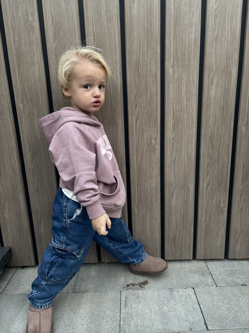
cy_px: 166
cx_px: 124
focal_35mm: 26
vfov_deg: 67.3
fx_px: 249
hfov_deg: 53.1
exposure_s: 1/76
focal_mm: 5.96
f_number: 1.6
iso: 125
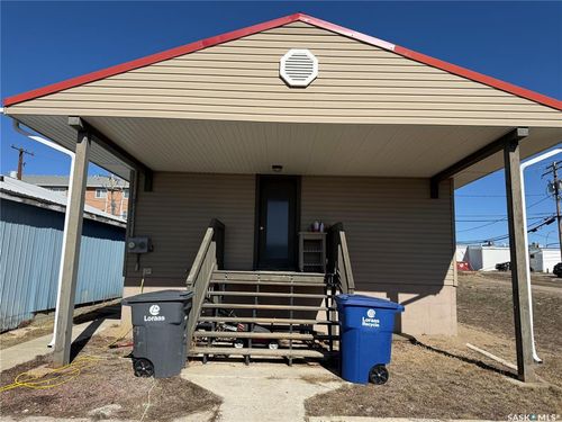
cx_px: 281
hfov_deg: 71.6
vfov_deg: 56.8
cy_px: 211
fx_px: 390
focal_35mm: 24
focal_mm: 6.76
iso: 80
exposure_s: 1/6173
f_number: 1.78
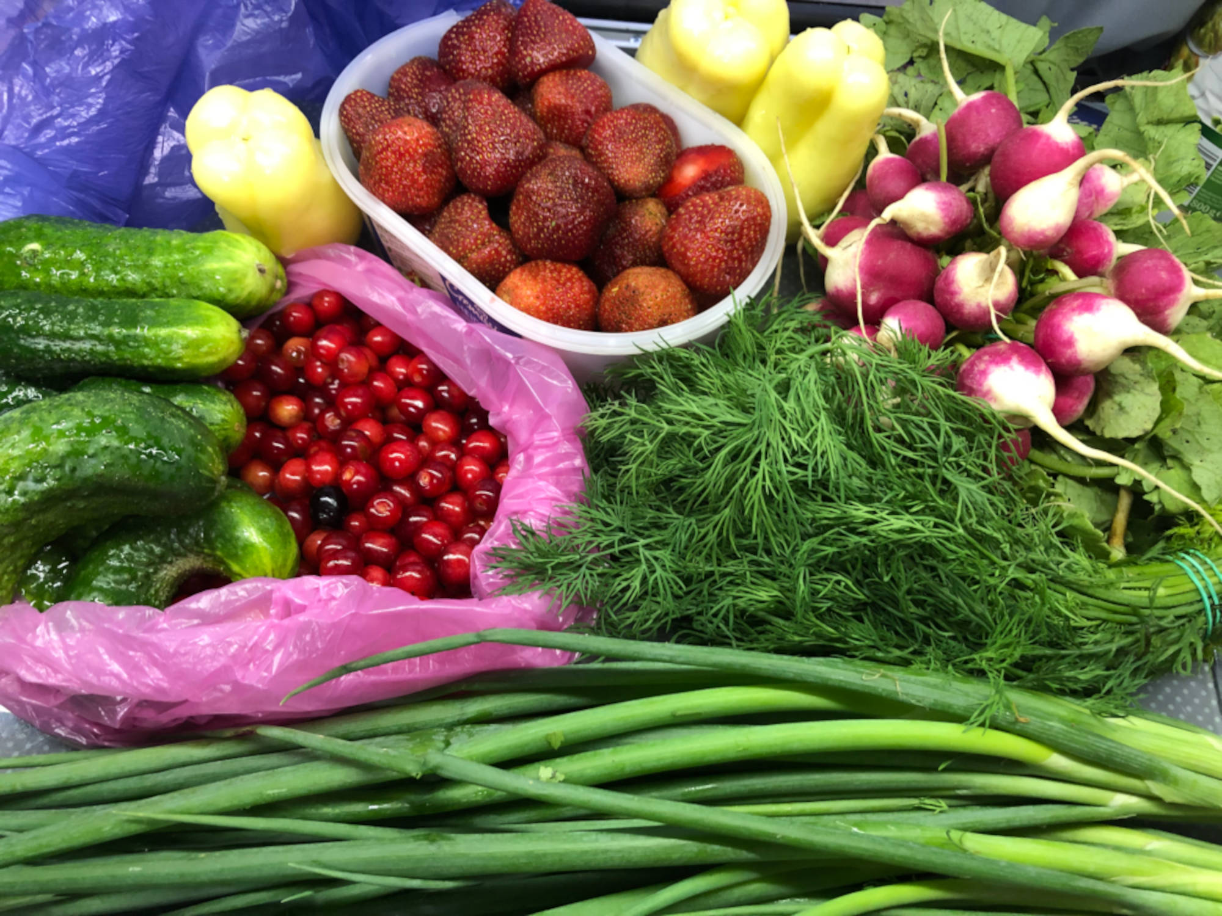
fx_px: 988
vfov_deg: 49.7
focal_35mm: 28
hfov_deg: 63.4
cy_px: 458
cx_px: 611
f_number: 1.8
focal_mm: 3.99
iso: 50
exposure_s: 1/15
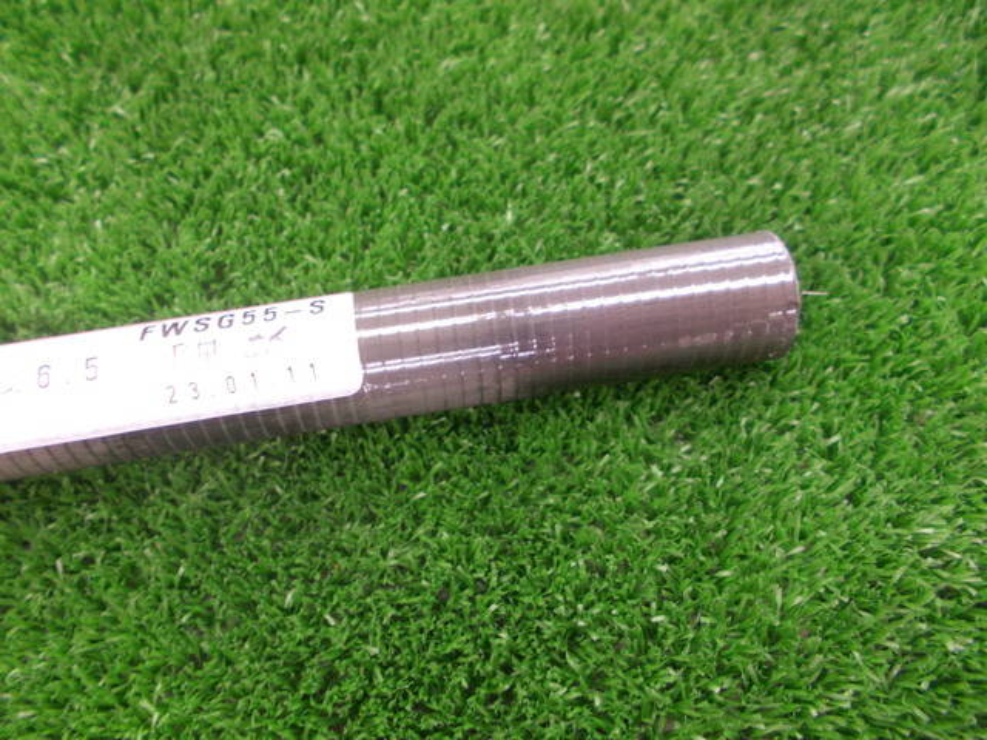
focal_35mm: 26
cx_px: 494
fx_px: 741
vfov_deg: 53.1
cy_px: 370
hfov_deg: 67.3
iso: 200
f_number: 3.2
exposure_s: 1/13
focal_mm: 4.6
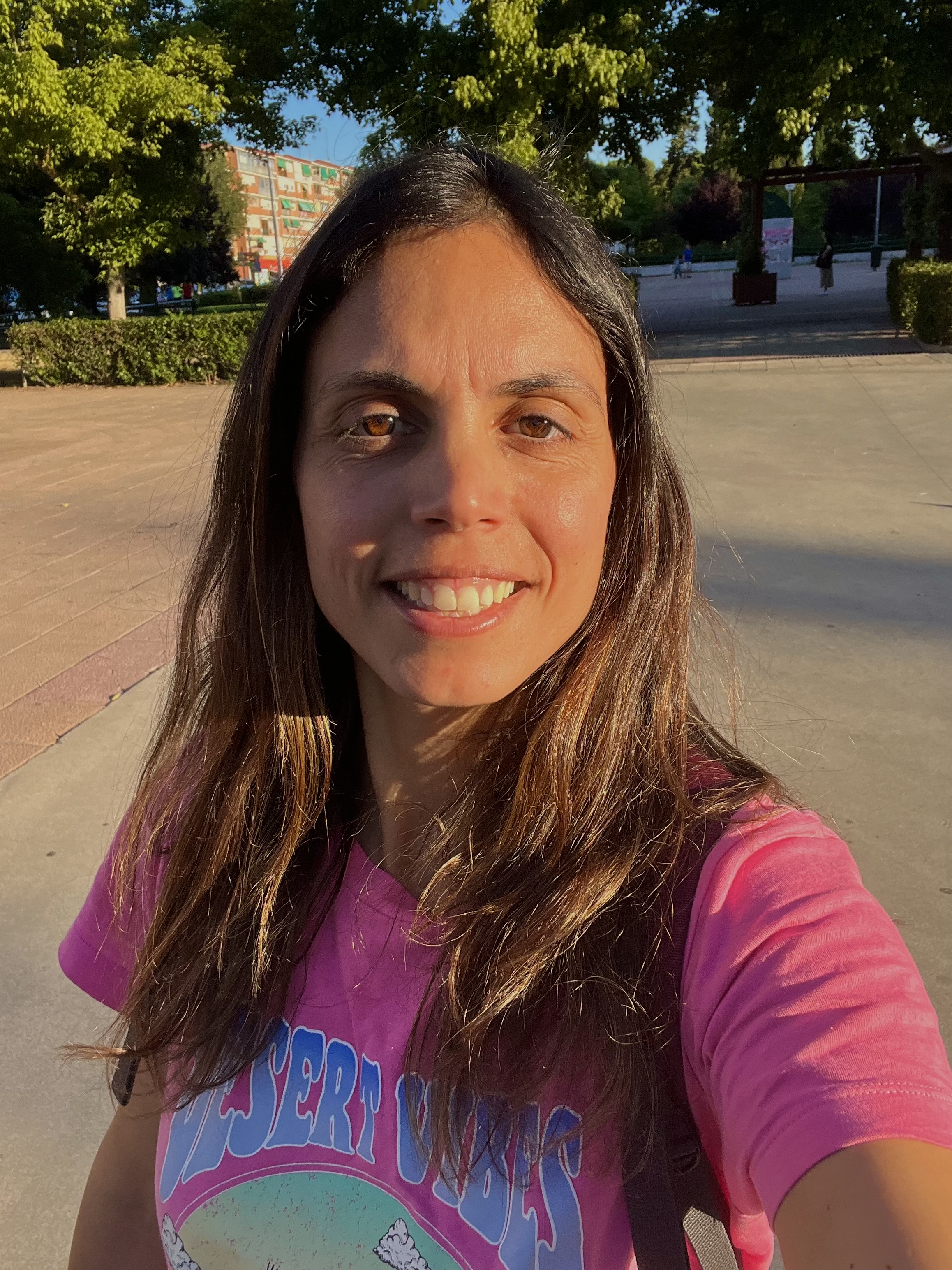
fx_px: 1100
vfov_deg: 60.0
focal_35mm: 30
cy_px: 635
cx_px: 476
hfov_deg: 46.8
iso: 32
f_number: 2.2
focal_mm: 2.71
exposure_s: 1/621
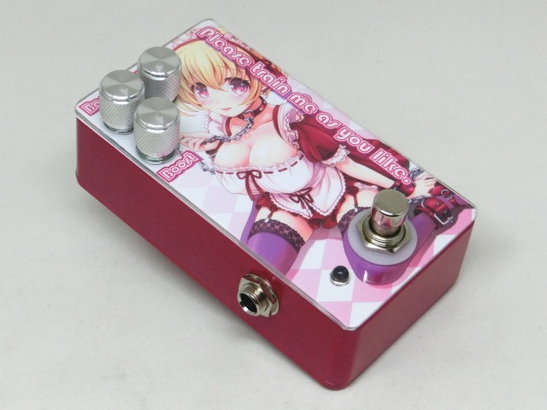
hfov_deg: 24.4
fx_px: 1264
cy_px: 205
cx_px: 274
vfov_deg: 18.4
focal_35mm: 80
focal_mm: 14.3
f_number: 5.4
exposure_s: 1/125
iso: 160
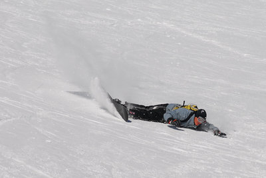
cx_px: 133
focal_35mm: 147
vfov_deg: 9.3
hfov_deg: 14.0
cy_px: 89
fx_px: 1086
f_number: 5.6
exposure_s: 1/1250
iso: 100
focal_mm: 98
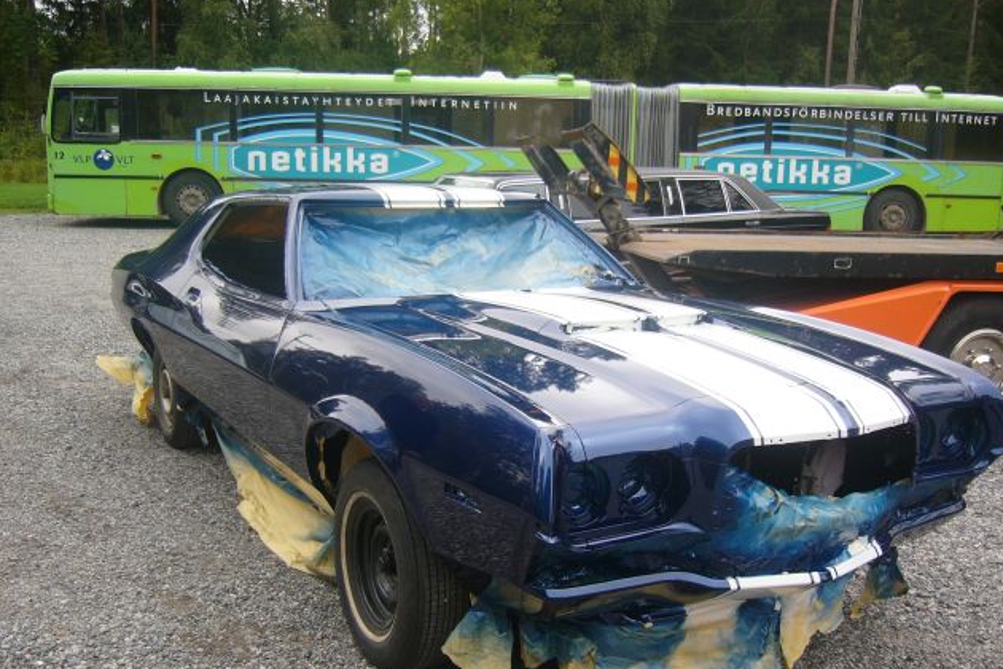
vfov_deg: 35.9
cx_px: 506
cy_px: 362
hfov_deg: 51.9
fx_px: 1031
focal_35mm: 37
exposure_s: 1/100
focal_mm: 5.8
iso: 50
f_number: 2.8
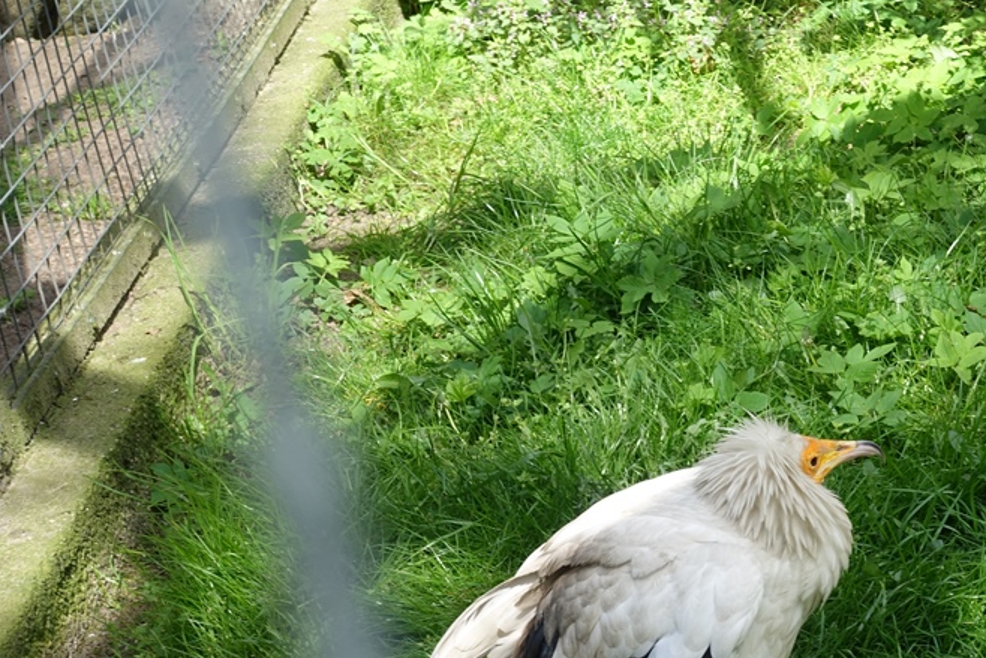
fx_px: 2986
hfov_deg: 18.6
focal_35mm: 109
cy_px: 438
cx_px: 734
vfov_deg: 12.6
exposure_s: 1/100
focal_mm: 25.61
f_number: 5.6
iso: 125
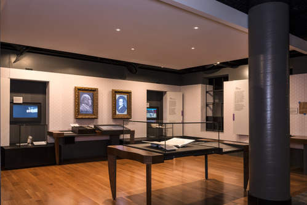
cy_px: 102
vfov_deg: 45.0
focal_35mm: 29
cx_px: 154
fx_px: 247
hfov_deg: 63.6
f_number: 10
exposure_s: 1/2
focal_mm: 29
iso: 100
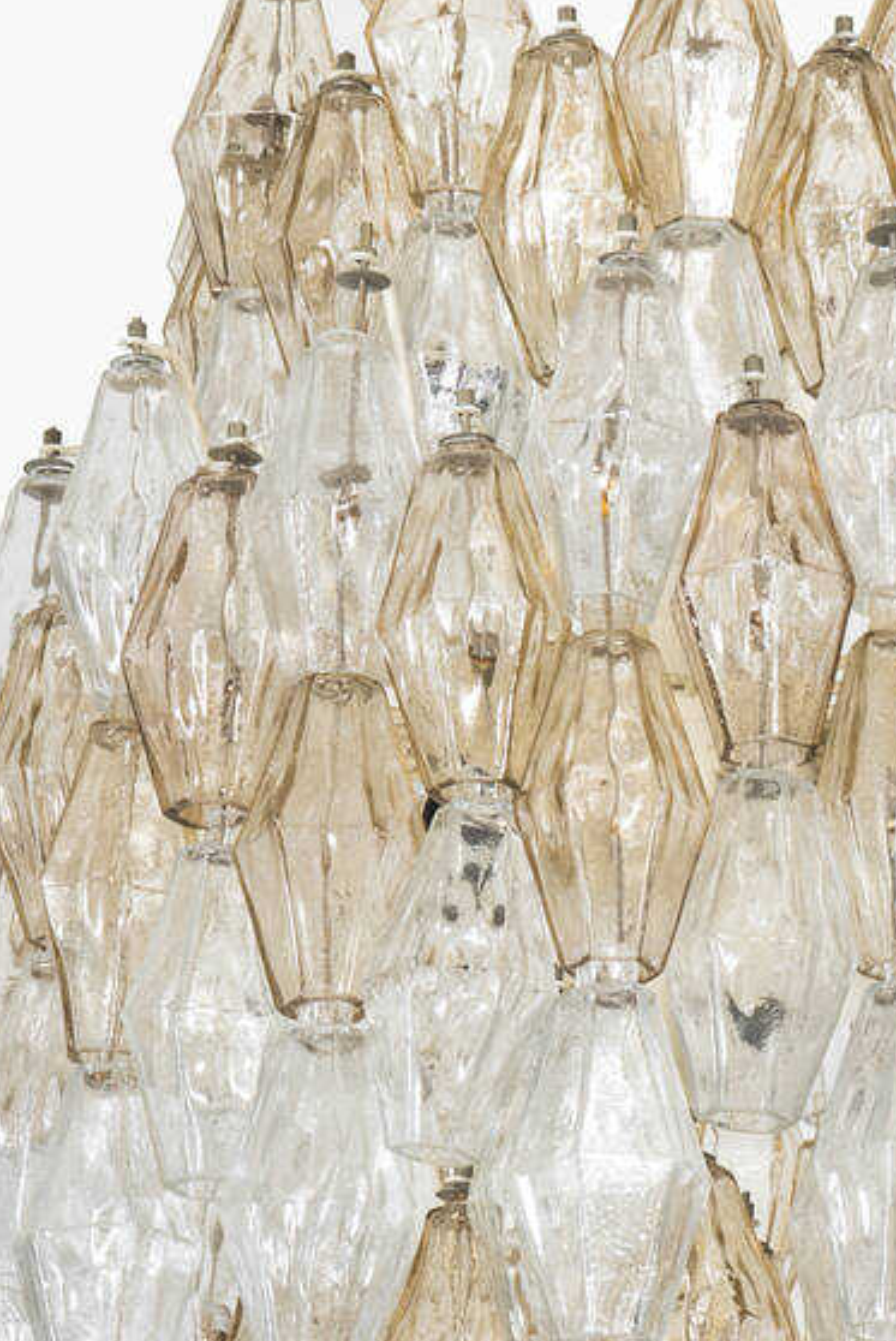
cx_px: 711
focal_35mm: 248
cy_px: 863
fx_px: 9241
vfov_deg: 8.3
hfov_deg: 5.5
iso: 100
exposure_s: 1/200
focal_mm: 66
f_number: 16
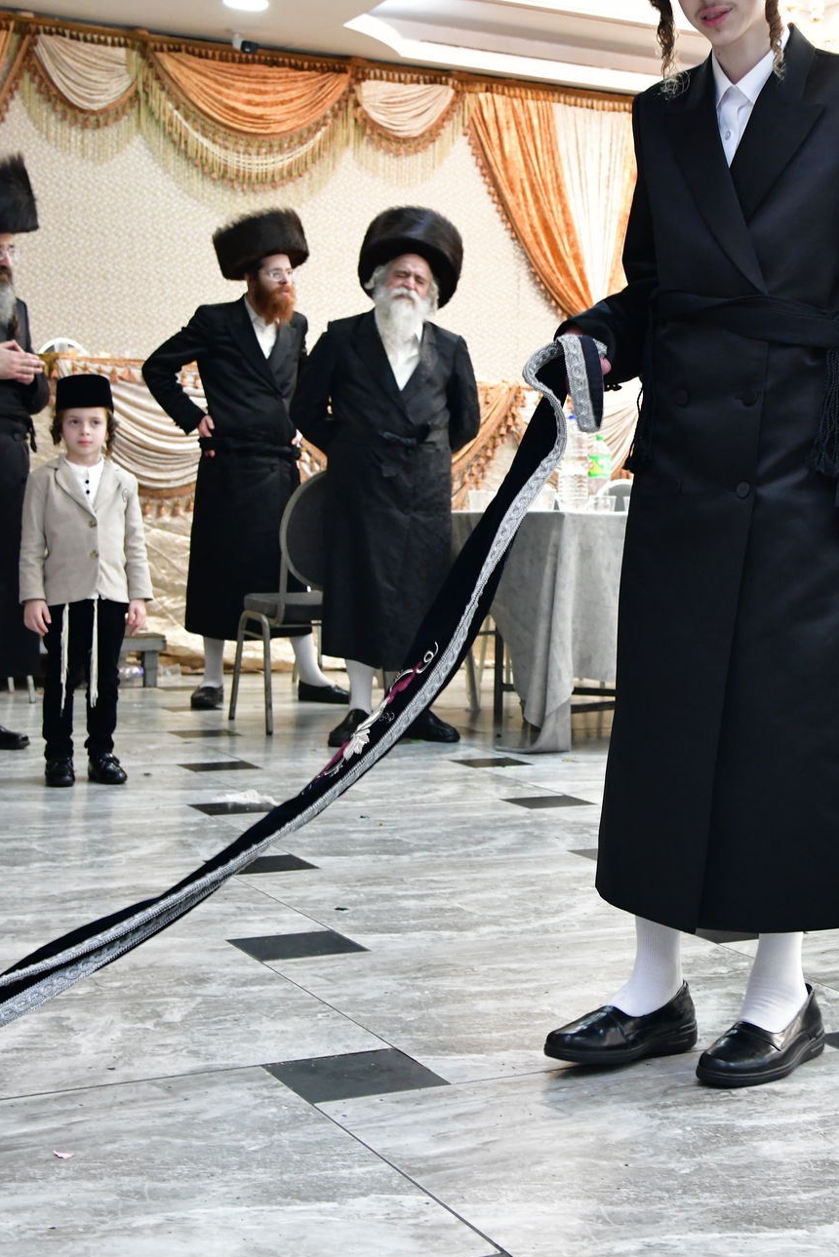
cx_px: 672
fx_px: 1991
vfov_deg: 34.9
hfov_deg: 23.4
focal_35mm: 57
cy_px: 500
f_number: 5.6
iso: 3200
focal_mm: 35
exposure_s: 1/100
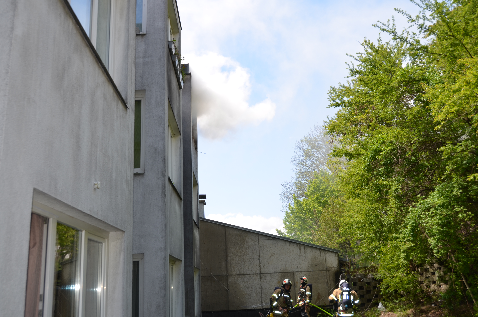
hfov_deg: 57.3
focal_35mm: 33
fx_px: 437
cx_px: 239
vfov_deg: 39.8
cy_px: 158
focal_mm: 22
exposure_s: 1/250
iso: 100
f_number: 5.6
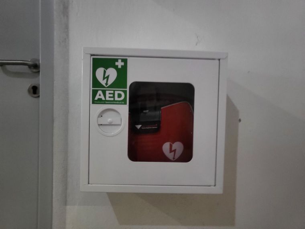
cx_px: 152
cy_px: 114
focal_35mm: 26
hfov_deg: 67.3
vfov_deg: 53.1
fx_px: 229
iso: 400
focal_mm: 4.25
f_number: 1.8
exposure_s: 1/13
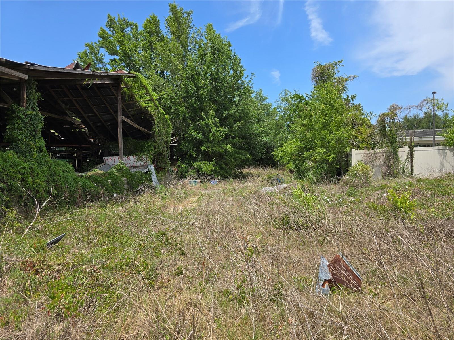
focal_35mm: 23
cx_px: 227
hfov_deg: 73.9
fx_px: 302
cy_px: 170
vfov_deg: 58.9
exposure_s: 1/662
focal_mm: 6.3
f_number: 1.7
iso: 12
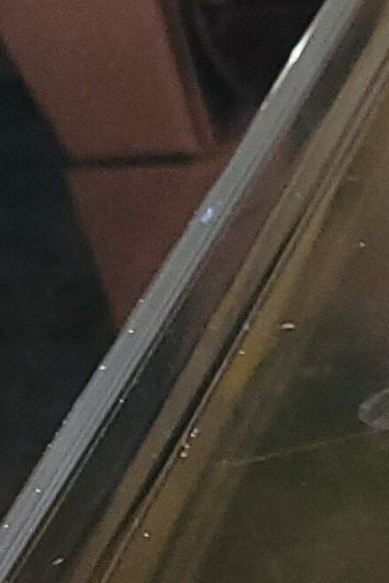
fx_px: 2690
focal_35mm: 166
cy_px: 918
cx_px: 1292
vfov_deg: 11.8
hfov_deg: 7.1
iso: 125
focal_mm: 5.4
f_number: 1.8
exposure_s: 1/20
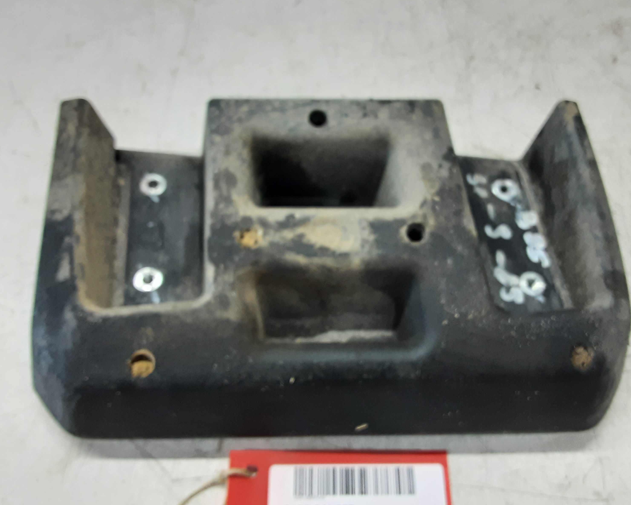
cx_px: 341
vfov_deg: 50.0
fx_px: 542
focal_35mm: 29
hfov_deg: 60.4
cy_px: 251
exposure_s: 1/50
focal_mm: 2.91
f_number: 1.9
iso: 160
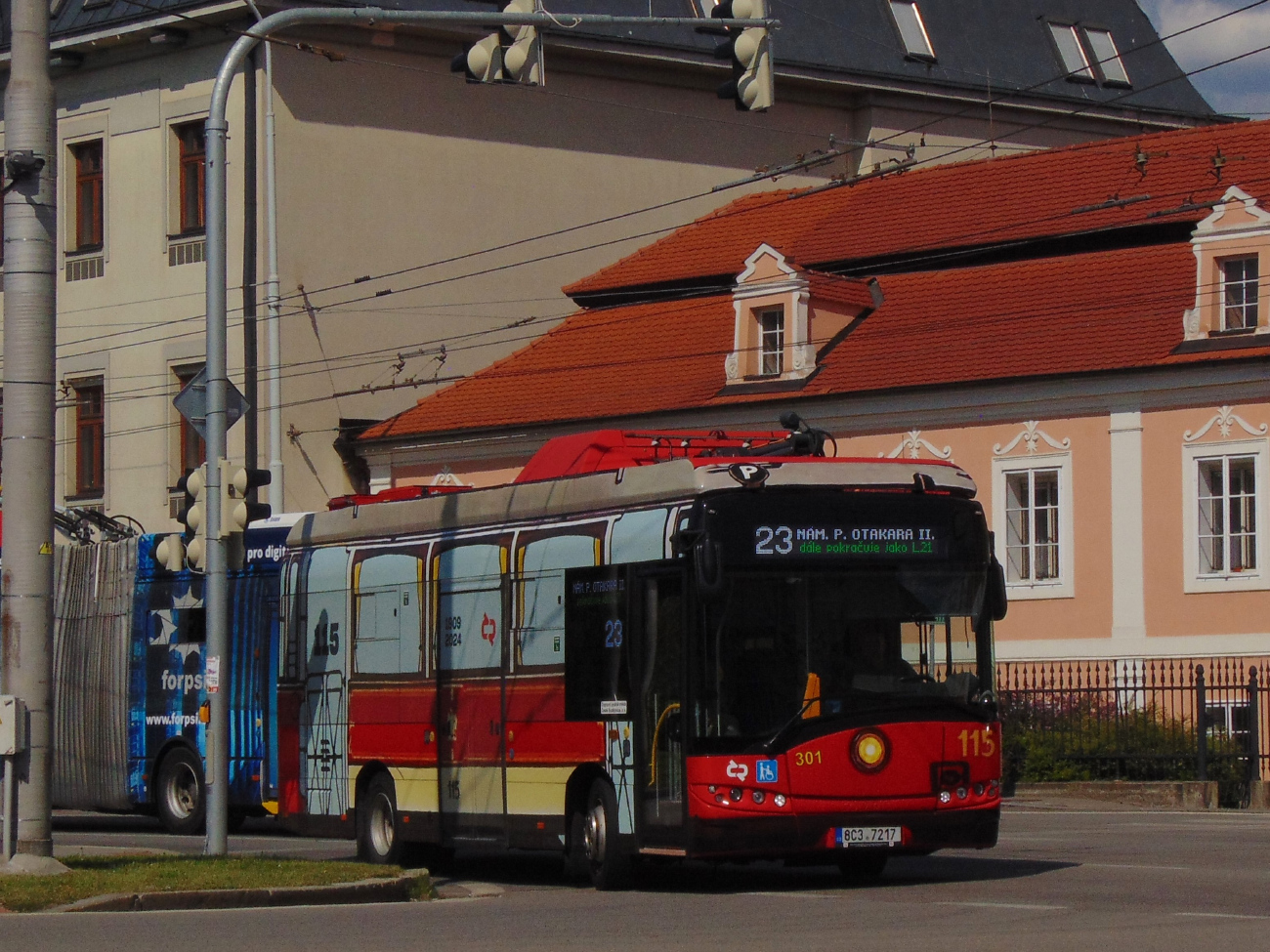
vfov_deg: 20.7
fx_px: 2605
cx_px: 635
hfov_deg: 27.4
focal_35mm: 71
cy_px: 476
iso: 80
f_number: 9.6
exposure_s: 1/800
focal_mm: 12.8
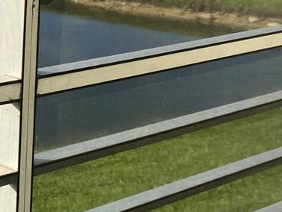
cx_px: -135
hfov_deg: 16.4
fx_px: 897
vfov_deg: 13.2
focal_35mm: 110
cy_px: -22
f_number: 1.8
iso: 32
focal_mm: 4.25
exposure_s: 1/1124
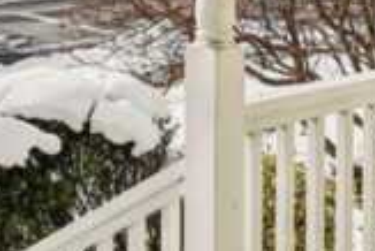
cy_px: -91
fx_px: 917
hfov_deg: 22.9
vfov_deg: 14.8
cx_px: 94
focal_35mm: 88
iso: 400
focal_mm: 14
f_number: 8
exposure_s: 1/1600
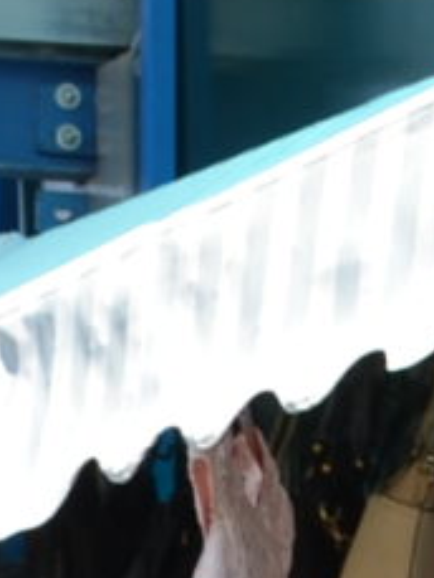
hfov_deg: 4.2
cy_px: 1713
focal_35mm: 354
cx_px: 505
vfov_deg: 5.3
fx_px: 5912
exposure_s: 1/200
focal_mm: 22
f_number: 5.6
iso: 100
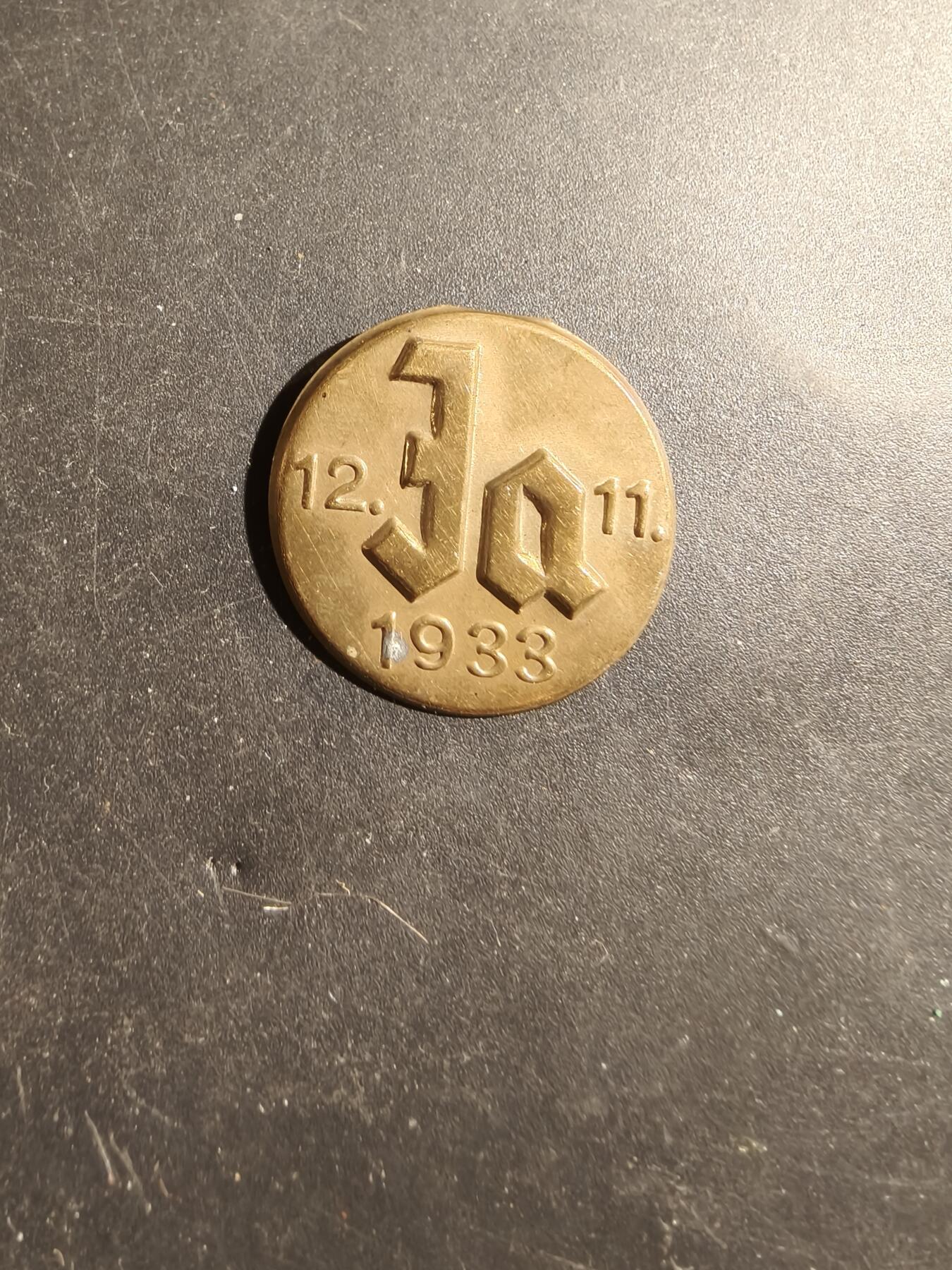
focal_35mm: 23
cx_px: 476
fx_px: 843
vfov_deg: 73.9
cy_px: 635
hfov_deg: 58.9
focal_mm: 2.32
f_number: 2
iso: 500
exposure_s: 1/50
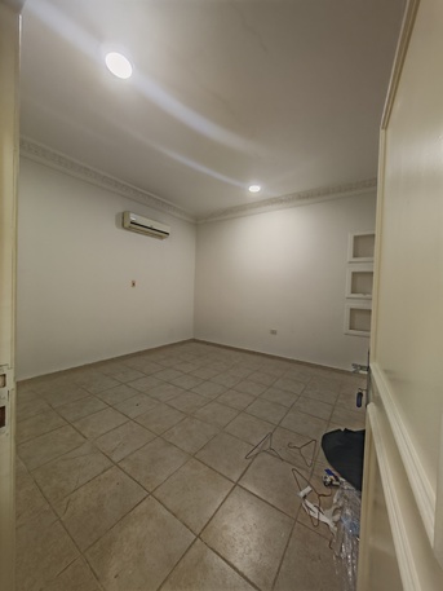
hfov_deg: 89.9
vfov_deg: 106.2
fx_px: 222
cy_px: 296
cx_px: 222
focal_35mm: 13
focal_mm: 1.82
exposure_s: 1/40
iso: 320
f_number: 2
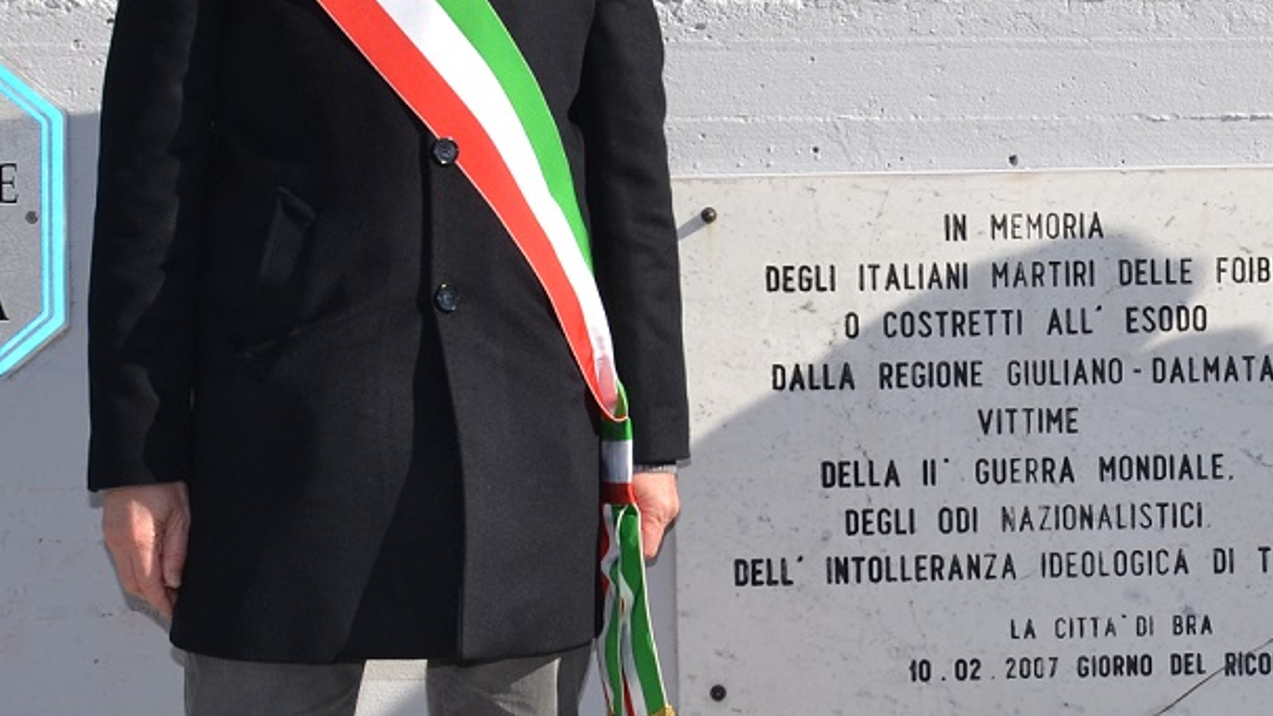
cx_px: 1115
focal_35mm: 100
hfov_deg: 21.0
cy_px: -13
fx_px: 3375
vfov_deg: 12.0
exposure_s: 1/200
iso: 100
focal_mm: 24
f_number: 9
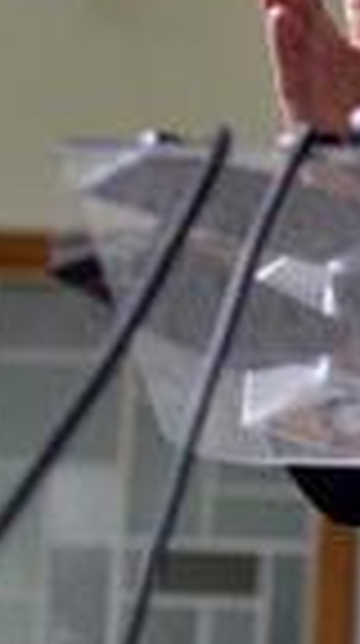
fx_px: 3286
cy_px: -32
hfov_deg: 6.0
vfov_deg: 11.1
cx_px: 882
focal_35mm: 193
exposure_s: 1/500
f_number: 2
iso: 200
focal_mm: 35
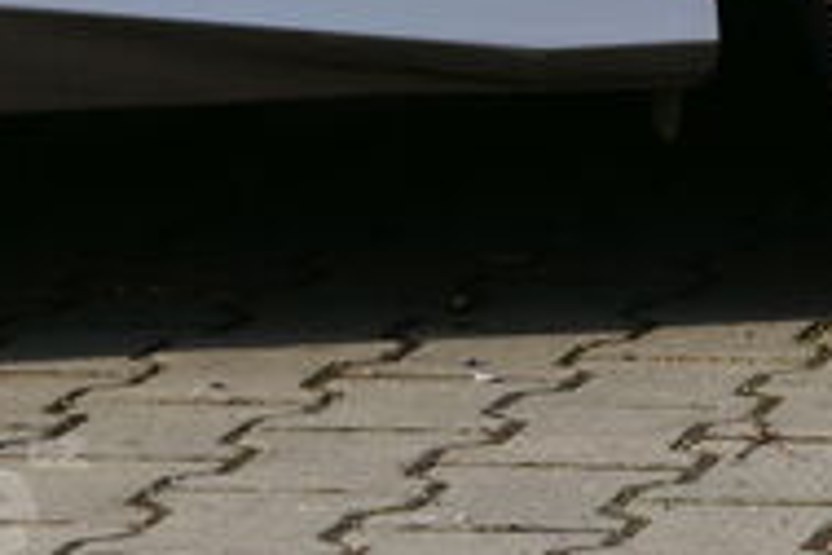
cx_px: 1417
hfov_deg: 6.2
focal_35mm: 329
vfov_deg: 4.1
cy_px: -612
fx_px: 7603
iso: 100
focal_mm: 50
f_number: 8
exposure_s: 1/250
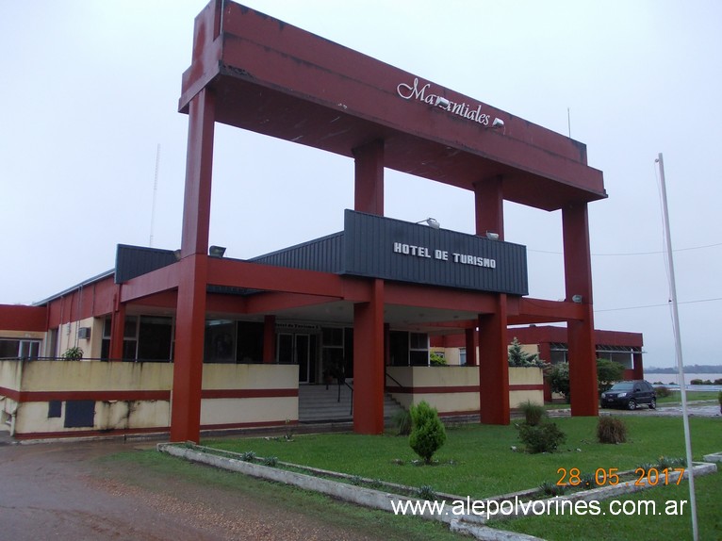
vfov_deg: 49.7
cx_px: 361
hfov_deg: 63.5
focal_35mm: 28
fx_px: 584
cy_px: 270
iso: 80
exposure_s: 1/400
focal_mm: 4
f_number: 2.7
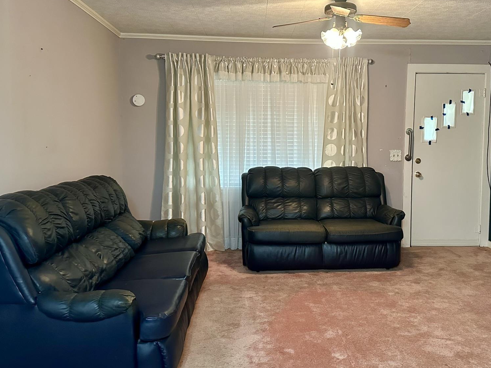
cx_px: 284
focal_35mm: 33
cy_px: 169
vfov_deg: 42.9
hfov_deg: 55.1
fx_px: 468
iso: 640
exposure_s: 1/60
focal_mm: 6.86
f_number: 1.78
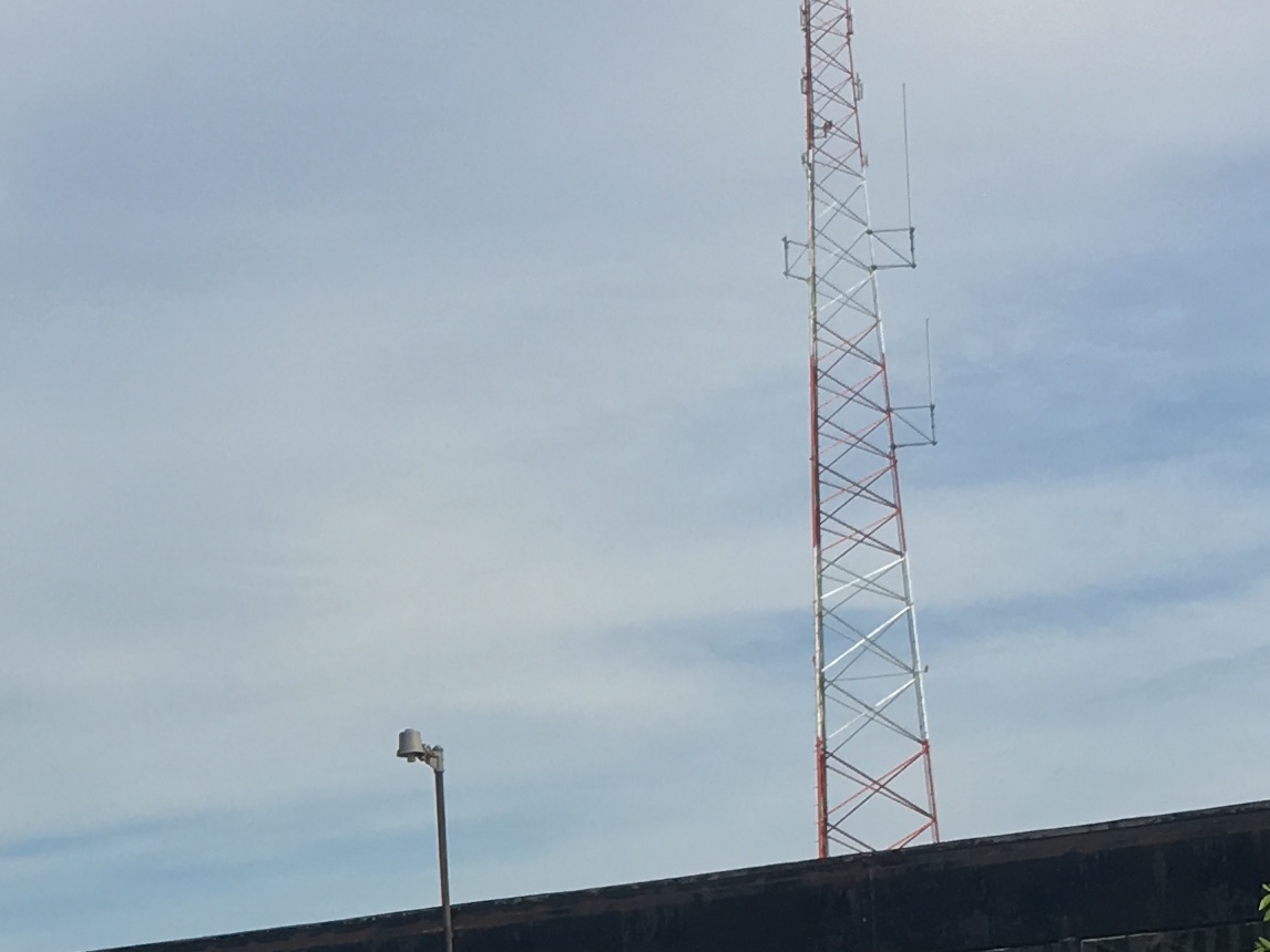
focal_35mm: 102
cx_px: 96
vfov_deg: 14.2
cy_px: 1033
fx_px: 3743
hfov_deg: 18.9
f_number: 2.2
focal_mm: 4.15
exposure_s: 1/1538
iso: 25
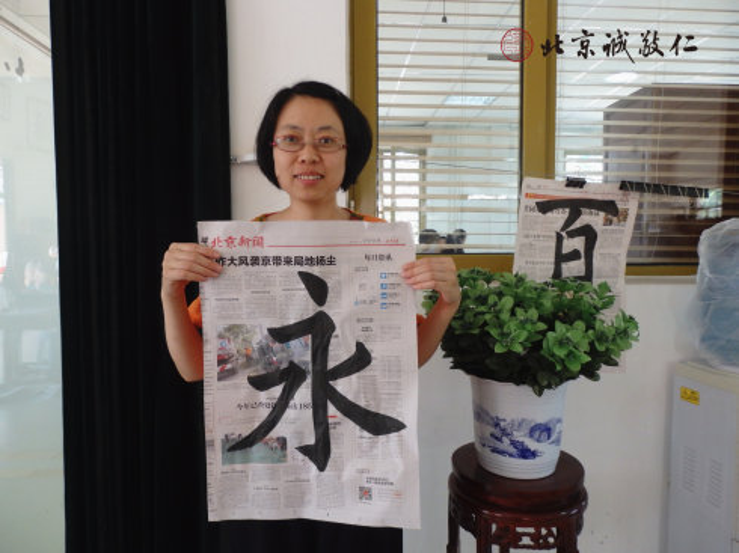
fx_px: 533
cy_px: 276
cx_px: 370
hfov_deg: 69.4
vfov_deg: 54.8
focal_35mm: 25
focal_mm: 4.5
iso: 320
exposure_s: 1/30
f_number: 3
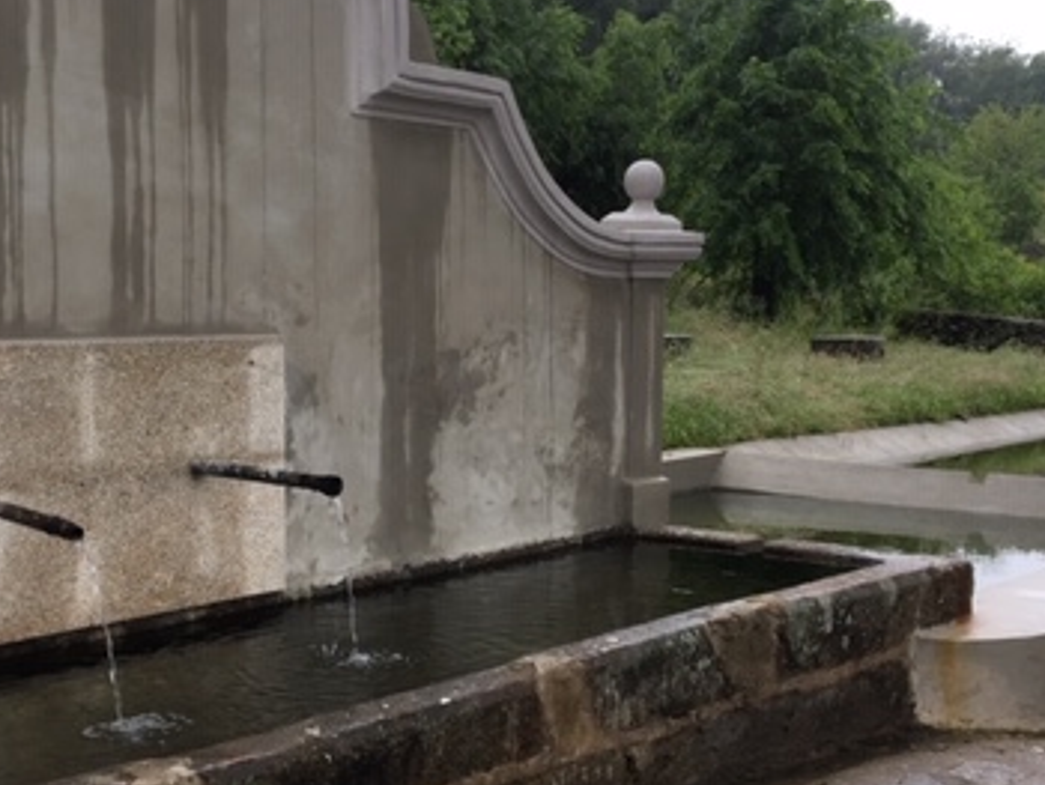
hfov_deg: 36.0
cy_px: 430
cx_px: 430
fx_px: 1601
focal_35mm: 53
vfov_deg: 27.5
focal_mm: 4.15
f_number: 2.2
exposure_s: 1/100
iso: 40
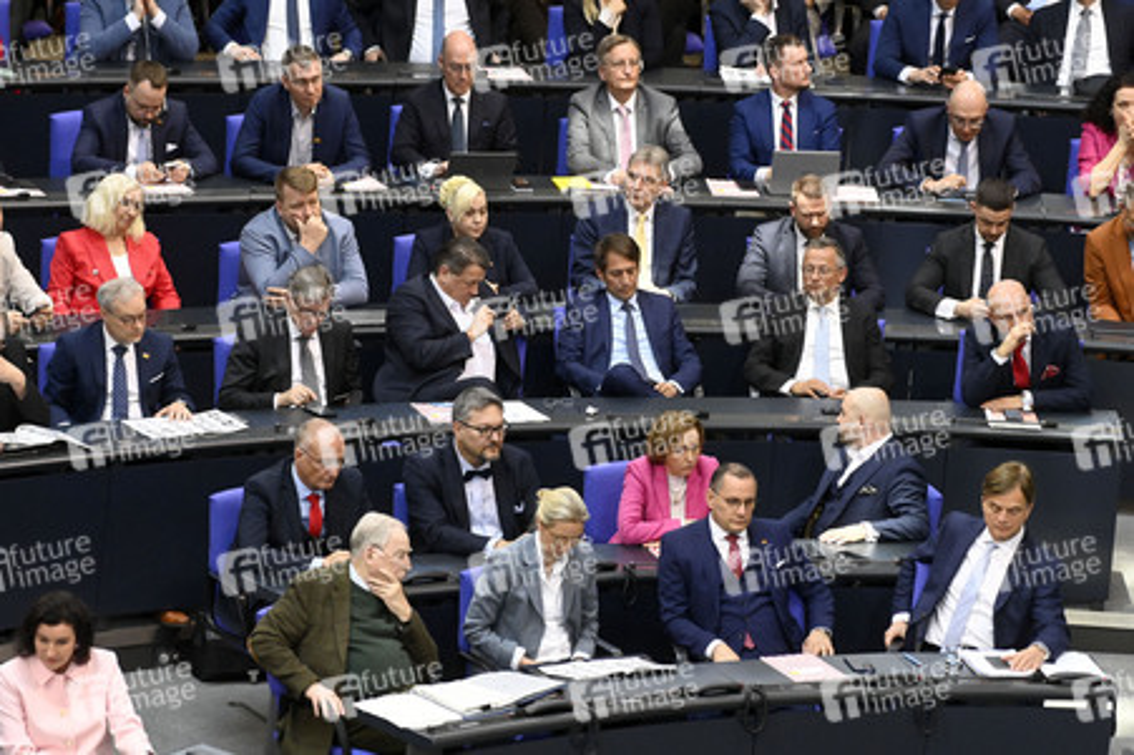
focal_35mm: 200
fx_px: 6295
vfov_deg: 6.9
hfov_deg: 10.3
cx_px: 567
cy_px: 378
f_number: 5.6
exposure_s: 1/500
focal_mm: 200
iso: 10000
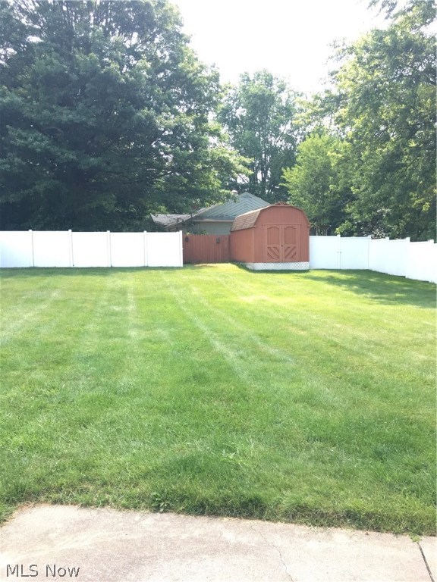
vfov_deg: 61.7
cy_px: 291
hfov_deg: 48.2
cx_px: 218
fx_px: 488
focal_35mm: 29
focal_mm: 4.15
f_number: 2.2
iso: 64
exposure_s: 1/384
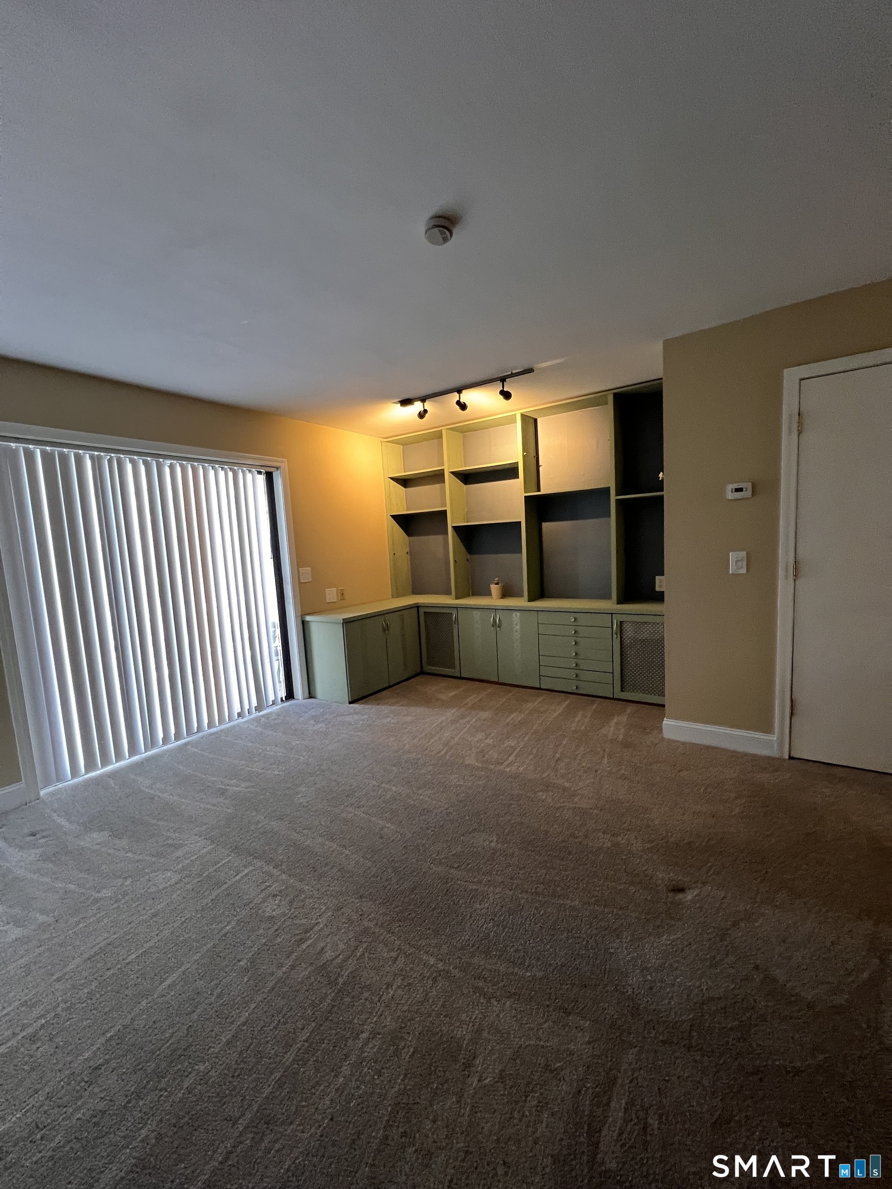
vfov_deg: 106.2
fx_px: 447
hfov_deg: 89.9
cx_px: 446
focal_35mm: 13
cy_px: 594
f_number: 1.8
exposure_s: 1/60
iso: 400
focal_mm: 1.57
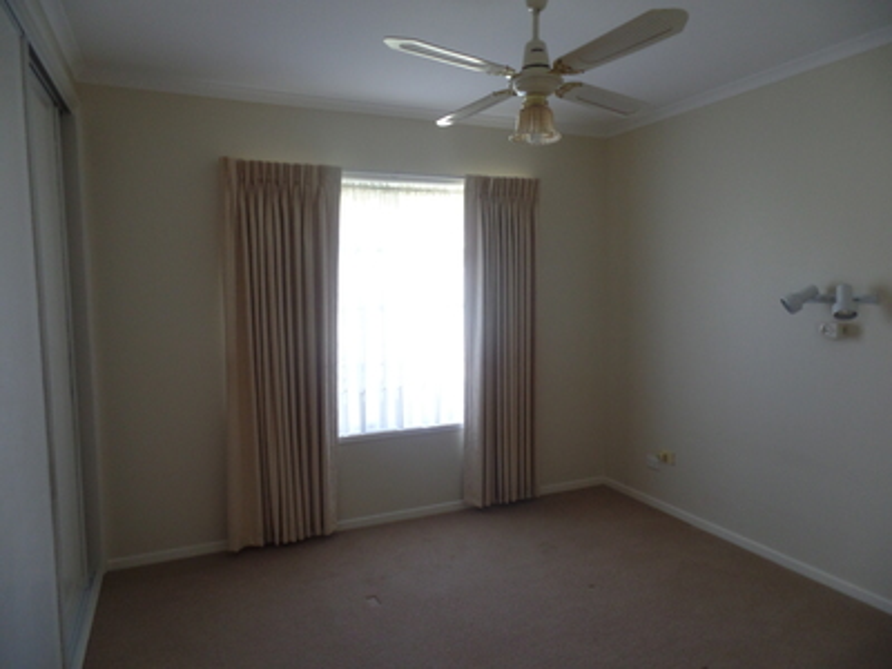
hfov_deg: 73.9
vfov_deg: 58.9
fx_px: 593
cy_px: 334
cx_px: 446
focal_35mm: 23
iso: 200
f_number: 2.8
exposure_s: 1/30
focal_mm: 4.1
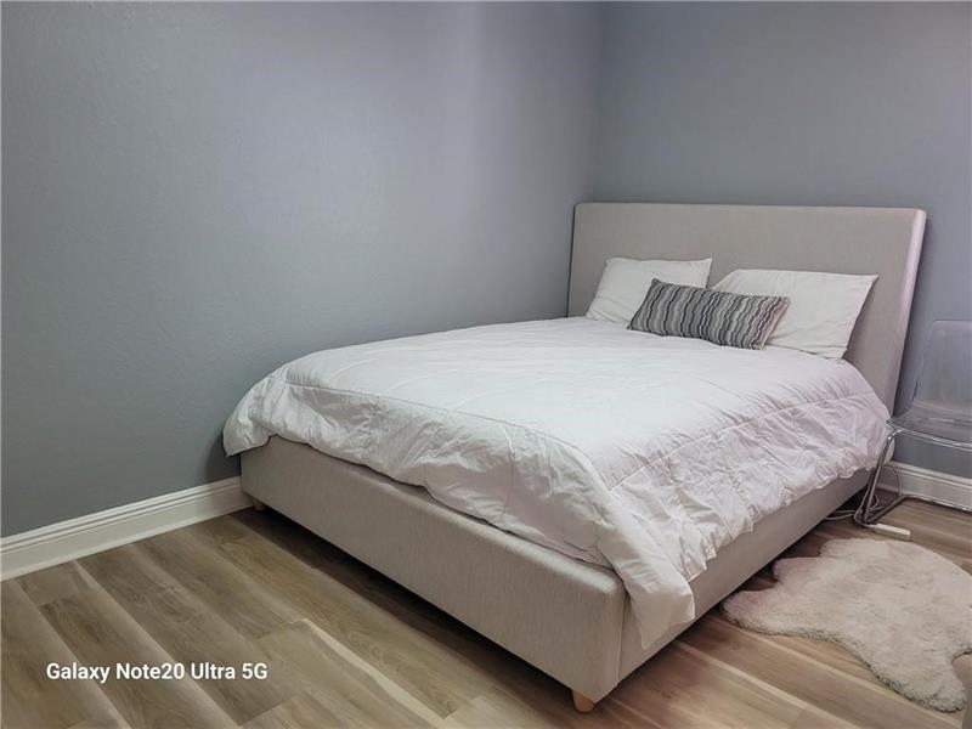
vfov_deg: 54.9
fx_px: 702
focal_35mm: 25
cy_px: 364
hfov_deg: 69.4
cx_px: 486
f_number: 1.8
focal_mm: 7
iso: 320
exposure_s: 1/120
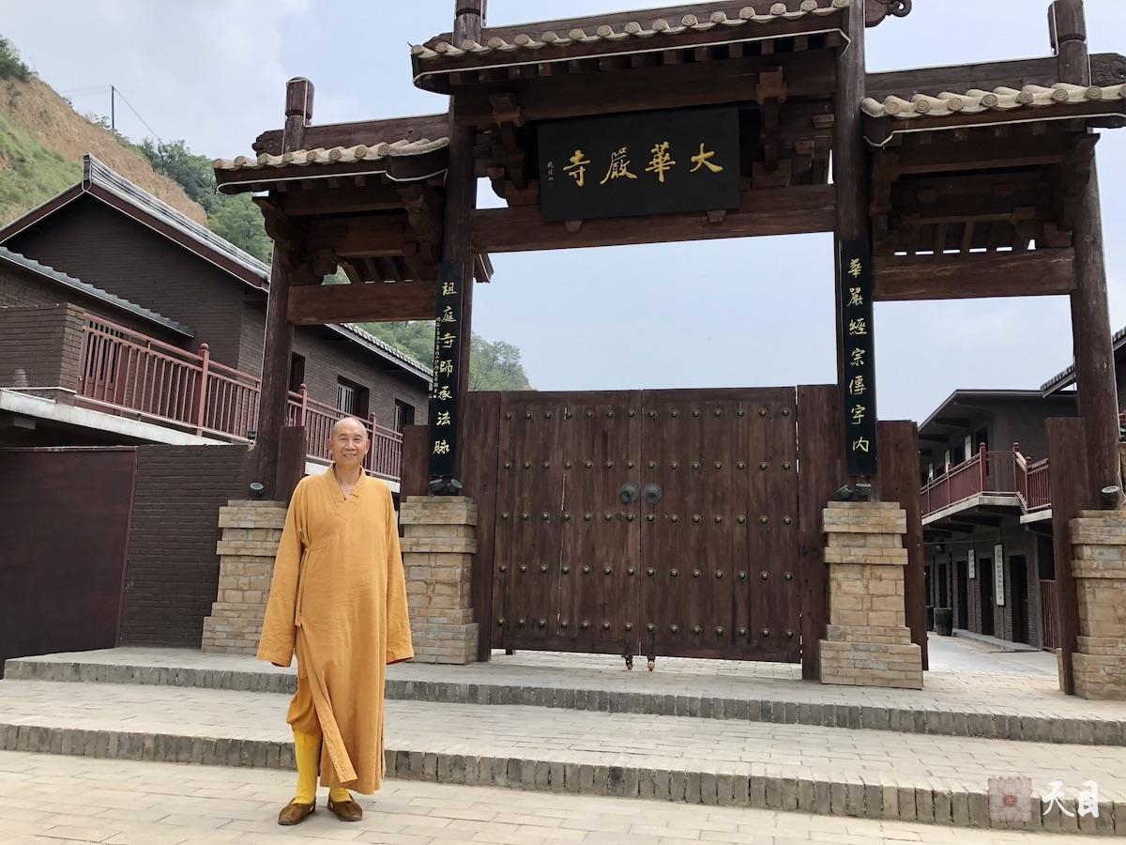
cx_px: 563
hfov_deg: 63.4
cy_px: 422
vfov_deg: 49.7
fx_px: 911
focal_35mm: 28
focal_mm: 3.99
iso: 20
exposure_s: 1/1548
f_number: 1.8
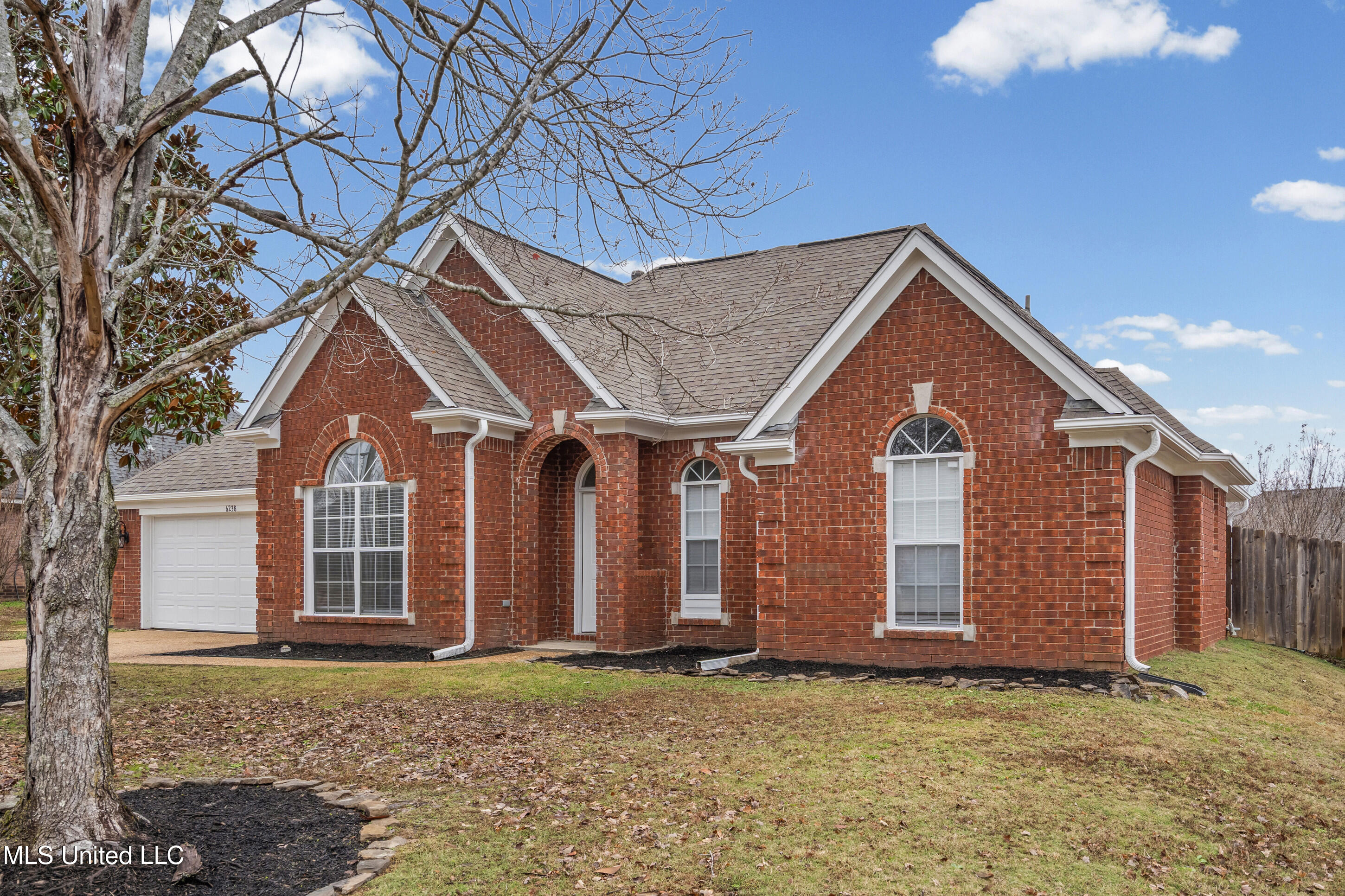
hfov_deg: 63.7
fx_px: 1083
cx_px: 672
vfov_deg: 44.9
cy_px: 448
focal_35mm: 29
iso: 800
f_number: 9
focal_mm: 29
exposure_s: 1/200
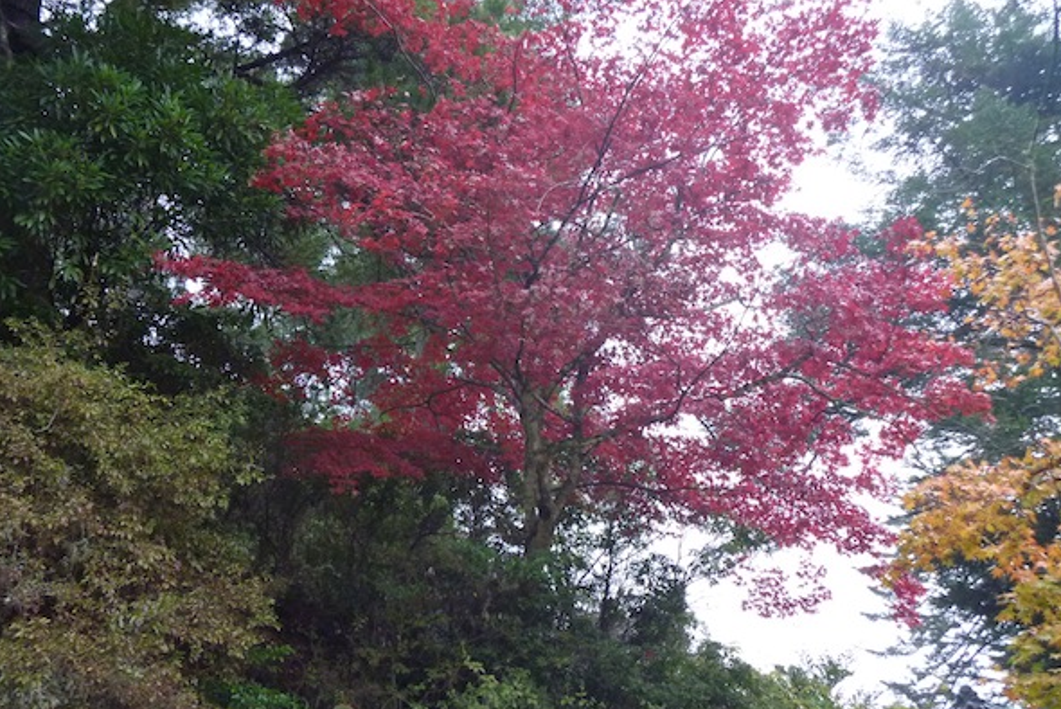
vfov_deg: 36.0
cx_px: 523
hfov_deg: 51.9
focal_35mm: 37
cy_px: 371
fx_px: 1091
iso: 320
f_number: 3.5
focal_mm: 6.3
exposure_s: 1/30
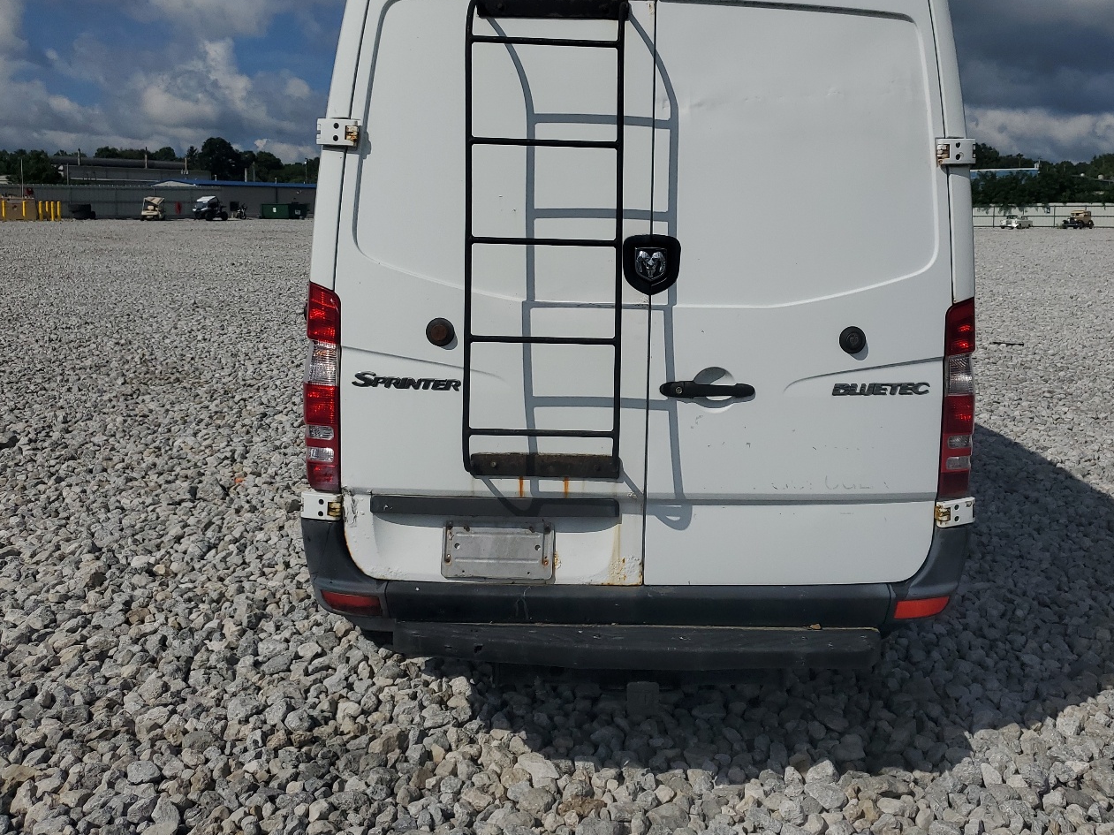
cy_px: 307
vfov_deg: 42.6
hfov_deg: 54.9
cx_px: 671
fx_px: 1062
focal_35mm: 33
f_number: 1.5
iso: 50
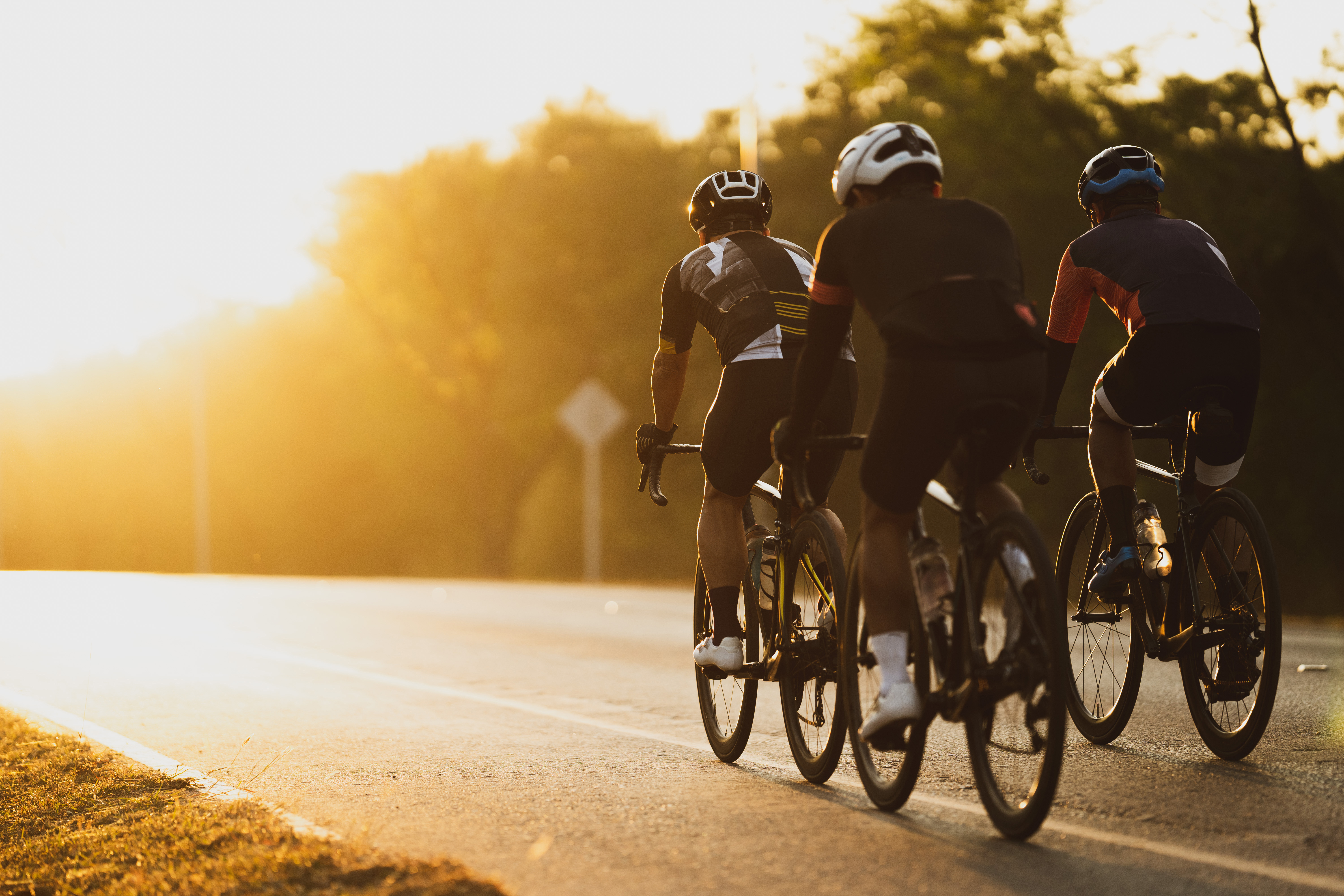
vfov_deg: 10.2
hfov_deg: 15.2
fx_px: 5040
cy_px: 448
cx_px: 672
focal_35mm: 135
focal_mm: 135
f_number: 2
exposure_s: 1/3200
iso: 640
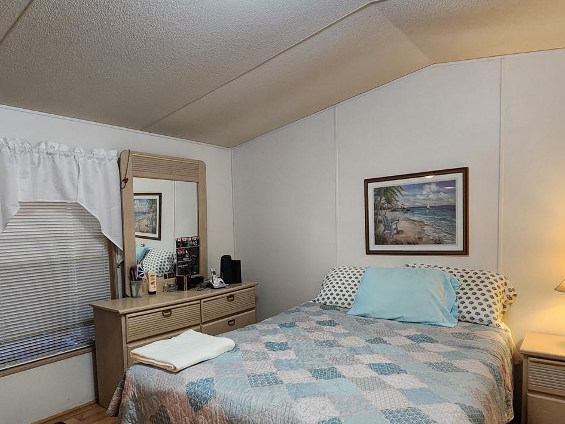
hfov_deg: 76.3
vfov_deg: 60.4
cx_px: 261
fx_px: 359
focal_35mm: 22
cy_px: 260
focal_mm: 2.2
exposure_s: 1/60
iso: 400
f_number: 2.2
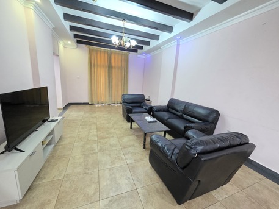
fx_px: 105
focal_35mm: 13
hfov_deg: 106.2
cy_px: 104
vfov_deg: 89.9
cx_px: 140
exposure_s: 1/50
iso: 1250
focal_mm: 2.2
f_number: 1.9
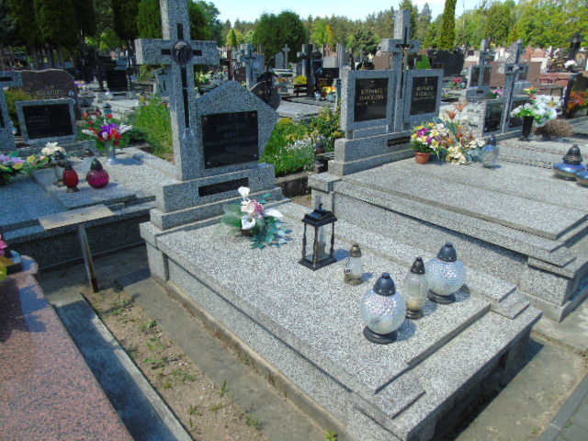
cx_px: 294
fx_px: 425
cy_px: 220
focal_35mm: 25
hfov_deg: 69.4
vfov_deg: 54.9
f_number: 3.4
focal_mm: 4.4
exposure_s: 1/400
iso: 80
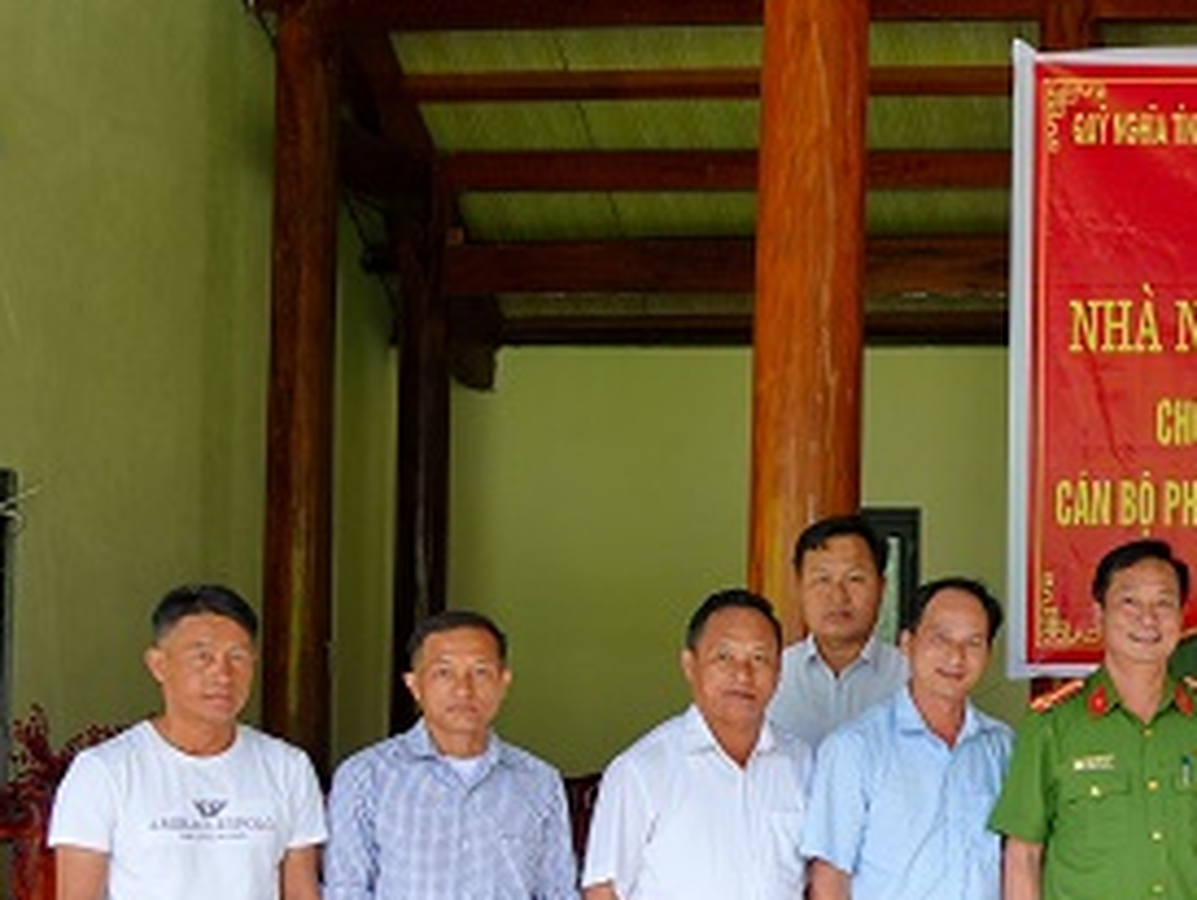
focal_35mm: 82
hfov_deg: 22.2
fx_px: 2838
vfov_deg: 17.9
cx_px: 1380
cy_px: 636
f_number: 4
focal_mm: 24
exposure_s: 1/160
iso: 500
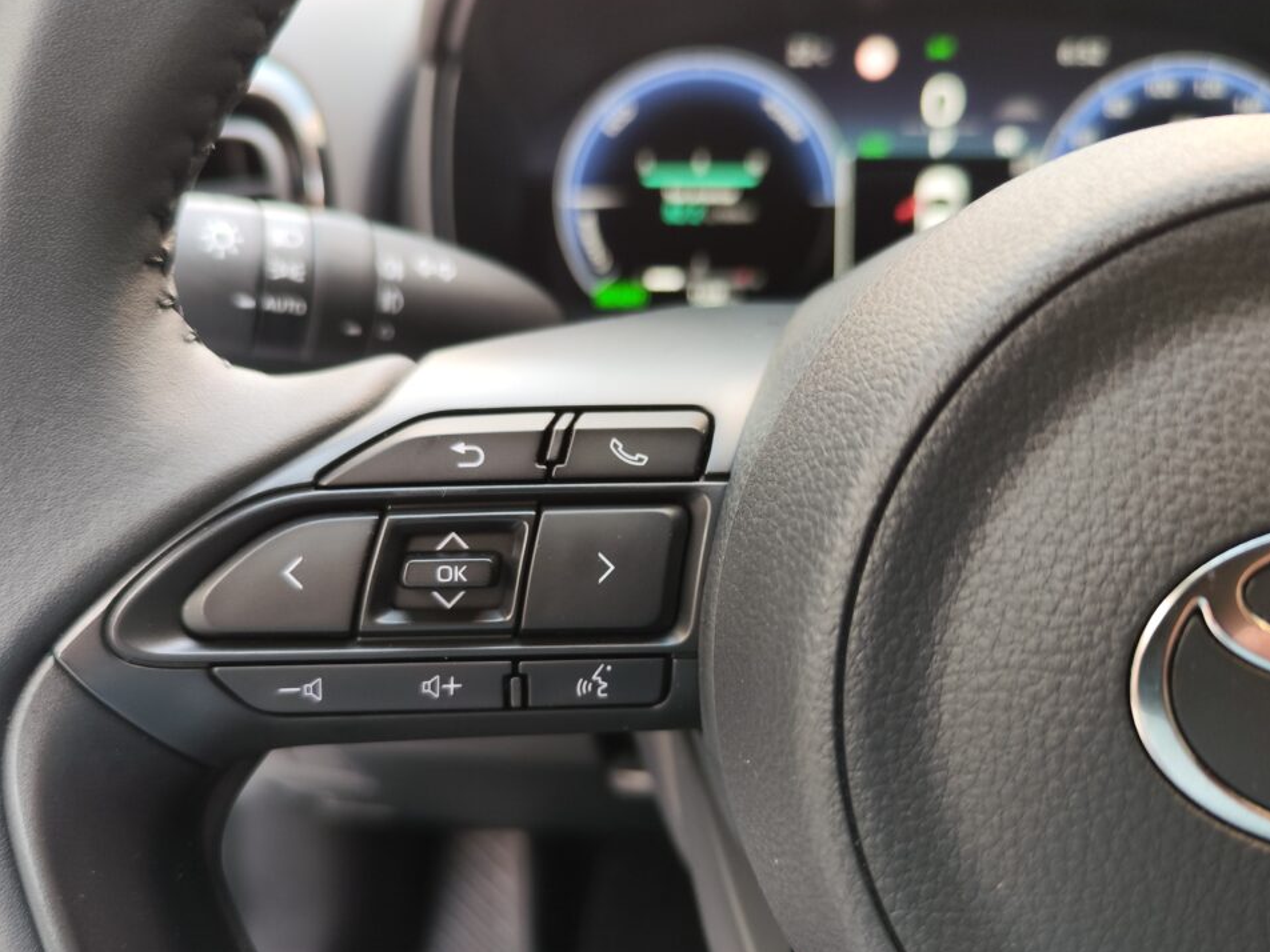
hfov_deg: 61.7
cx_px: 628
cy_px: 543
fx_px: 1064
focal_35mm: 29
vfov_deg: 48.1
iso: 1014
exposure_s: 1/25
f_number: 1.69
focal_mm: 7.01
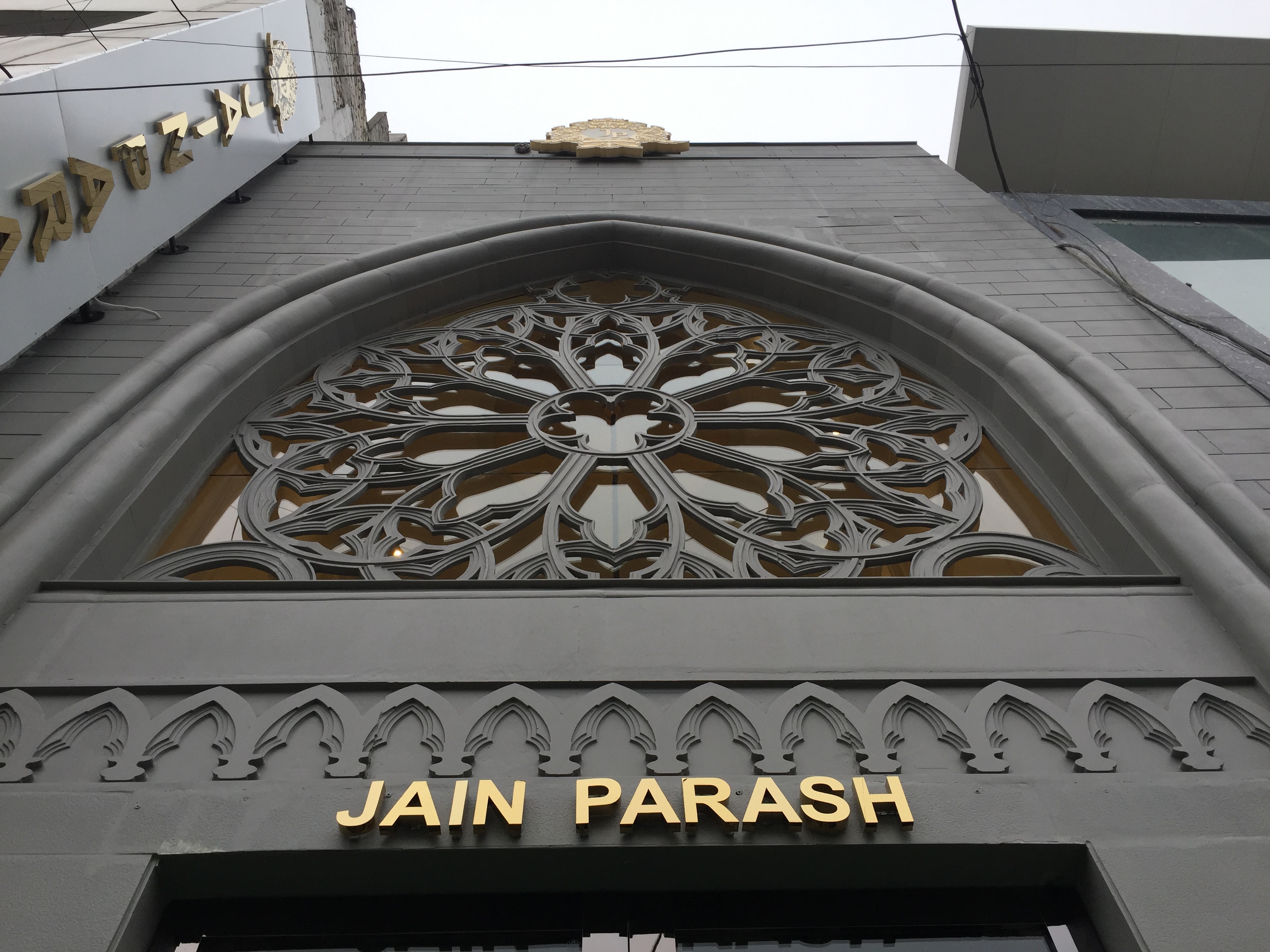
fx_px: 1064
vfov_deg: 48.2
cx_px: 635
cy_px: 476
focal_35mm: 29
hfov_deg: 61.7
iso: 32
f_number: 2.2
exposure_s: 1/449
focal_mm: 4.15
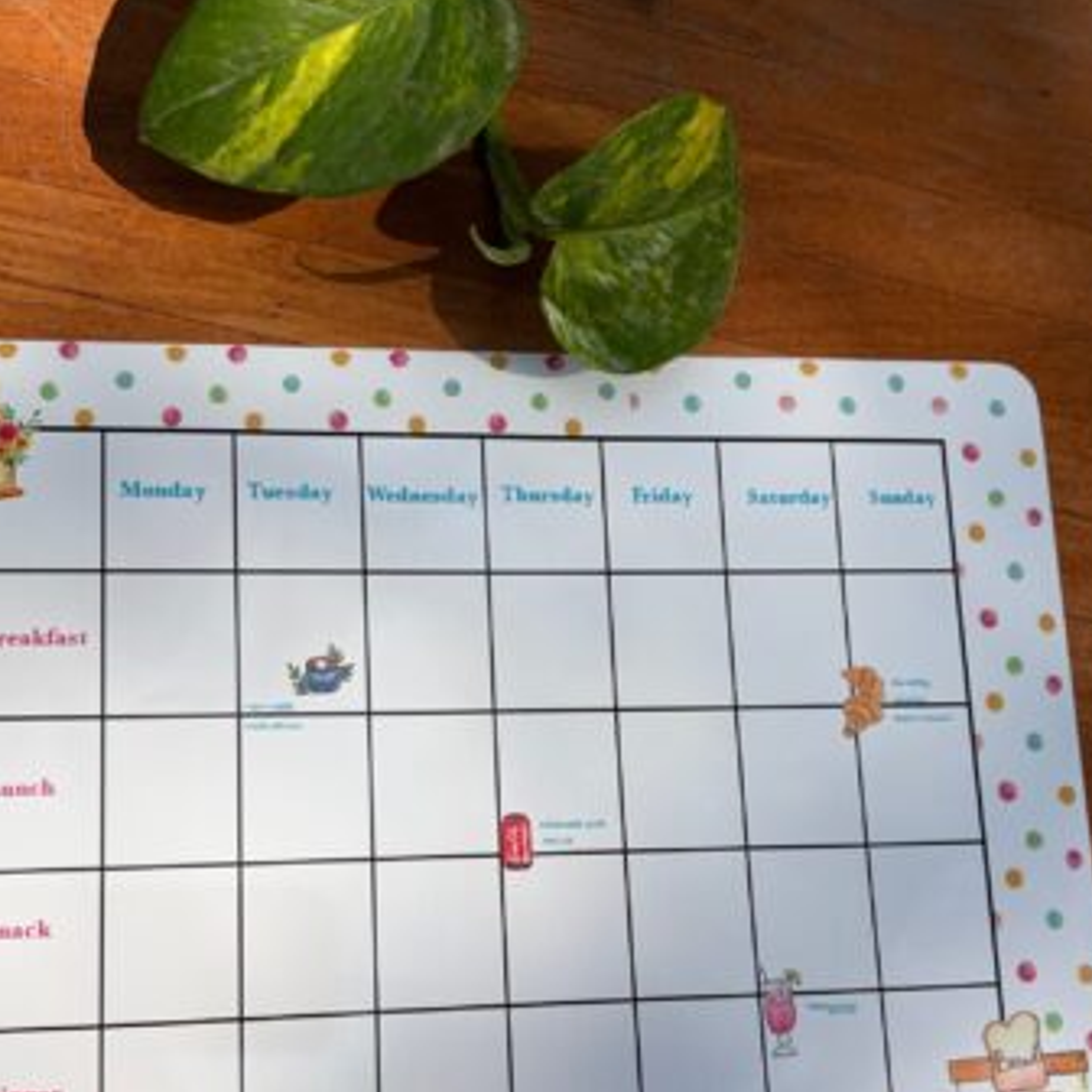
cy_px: 712
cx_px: 504
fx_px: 1463
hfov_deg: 40.9
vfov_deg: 40.5
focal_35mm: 41
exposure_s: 1/3448
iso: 50
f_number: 1.6
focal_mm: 5.96
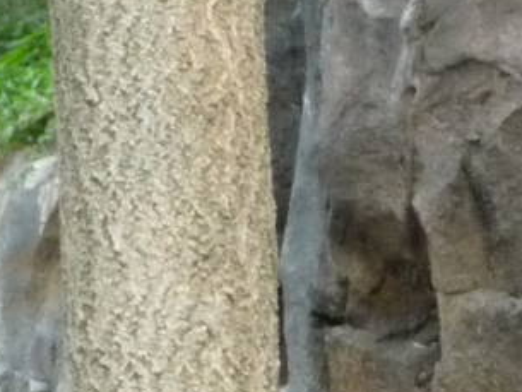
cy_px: -9
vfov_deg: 3.4
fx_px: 6653
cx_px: -517
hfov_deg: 4.4
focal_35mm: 441
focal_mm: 14.2
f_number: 4.7
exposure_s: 1/40
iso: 400
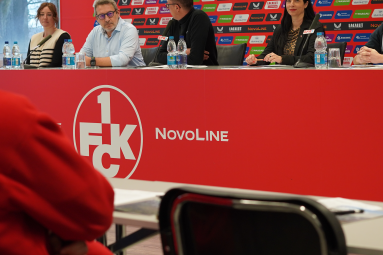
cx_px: 242
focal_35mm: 98
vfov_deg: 13.9
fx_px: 1042
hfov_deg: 20.8
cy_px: 49
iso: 800
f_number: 4
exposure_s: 1/160
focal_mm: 50
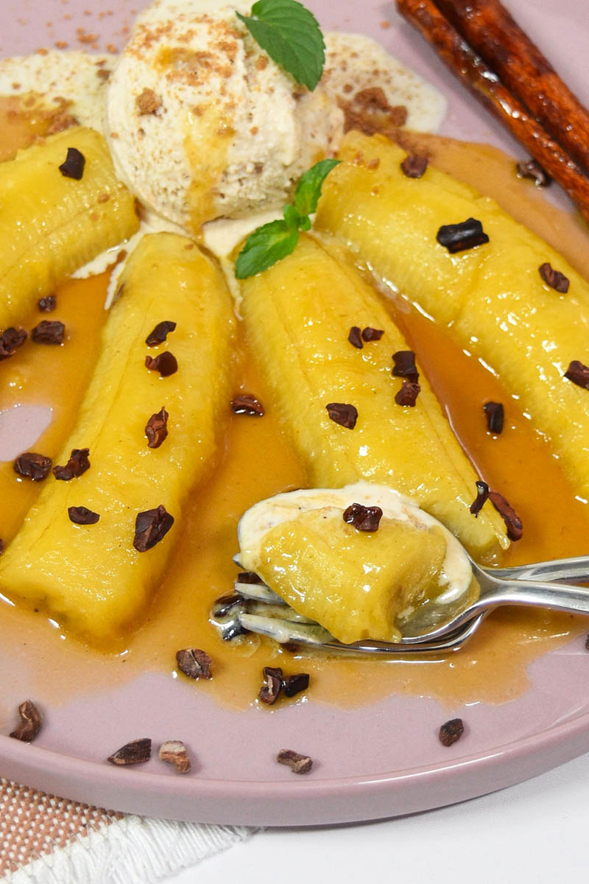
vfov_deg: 45.4
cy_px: 442
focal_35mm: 43
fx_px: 1055
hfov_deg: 31.2
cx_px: 294
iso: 500
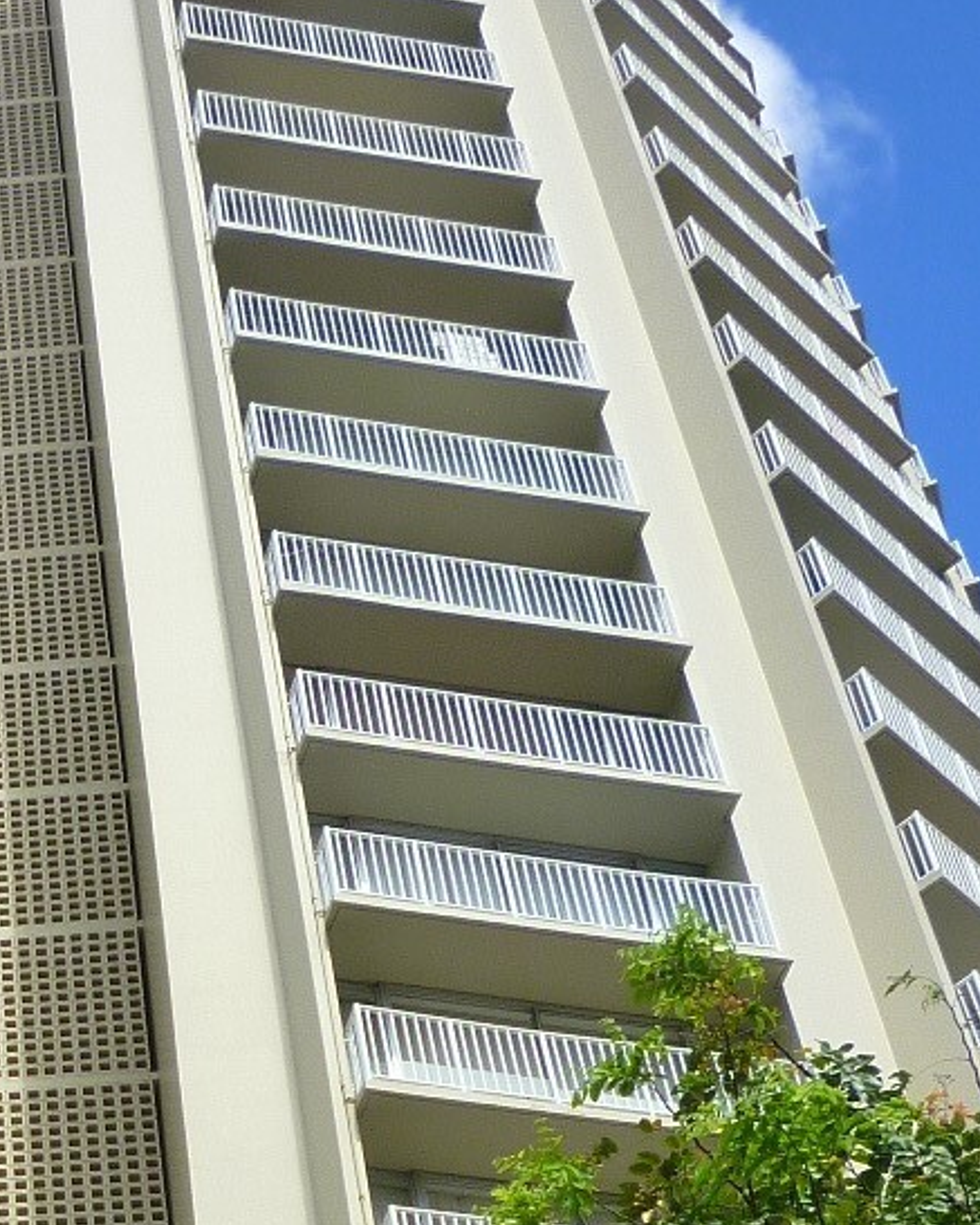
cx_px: -238
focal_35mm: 83
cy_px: 1413
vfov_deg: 21.6
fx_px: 3008
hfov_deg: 17.5
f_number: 3.5
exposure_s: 1/400
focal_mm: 5.2
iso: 125
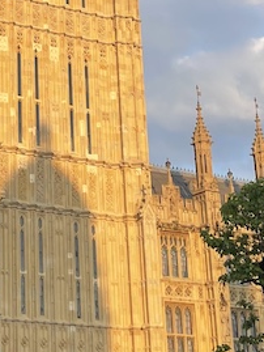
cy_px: -21
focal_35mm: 116
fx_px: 1179
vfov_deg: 16.5
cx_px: 26
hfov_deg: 12.7
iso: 32
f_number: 1.6
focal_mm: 4.2
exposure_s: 1/1006
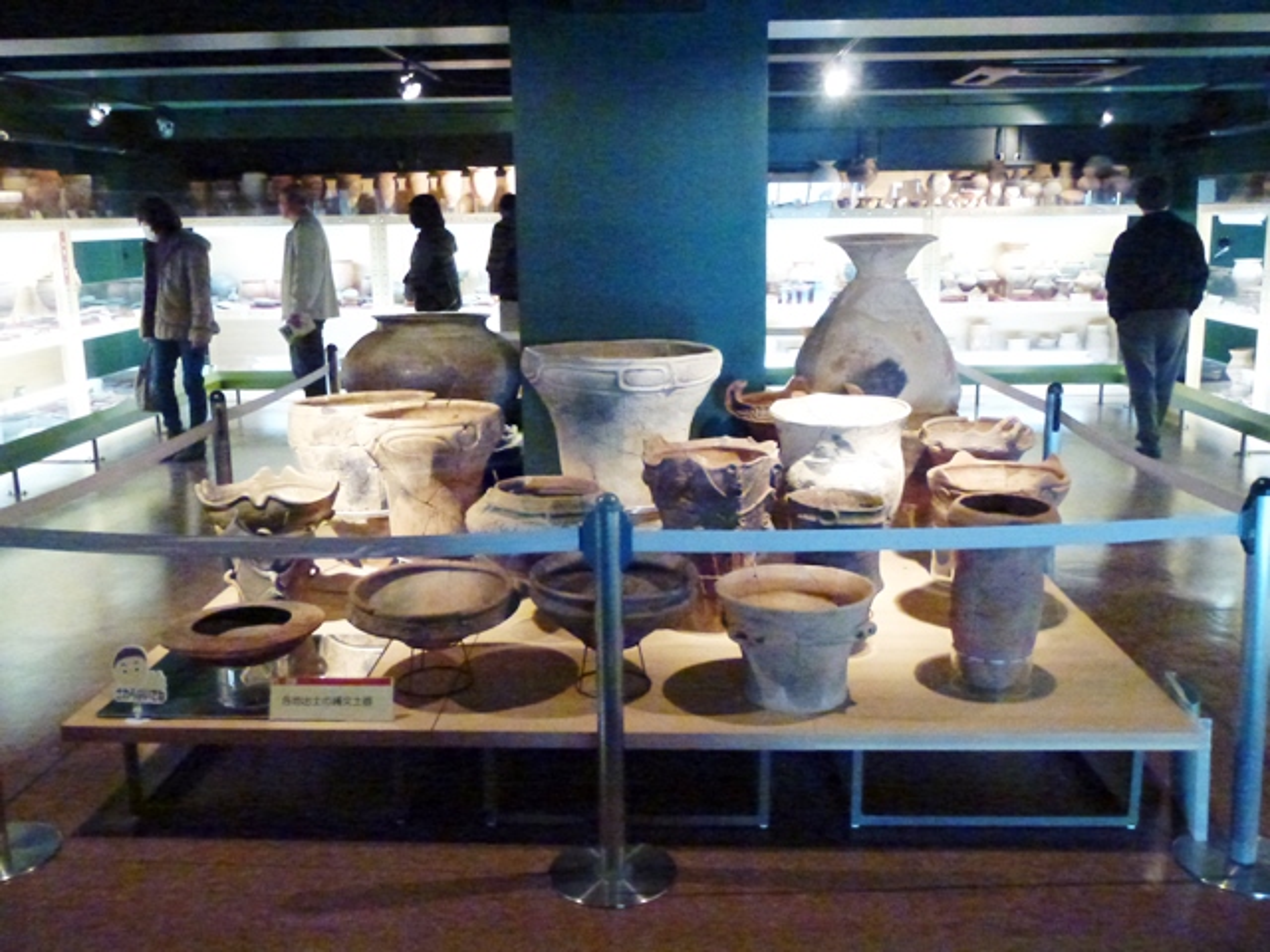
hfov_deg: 58.4
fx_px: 1137
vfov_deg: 45.4
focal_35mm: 31
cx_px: 635
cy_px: 476
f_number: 3.5
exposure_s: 1/30
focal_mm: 5.4
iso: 1600
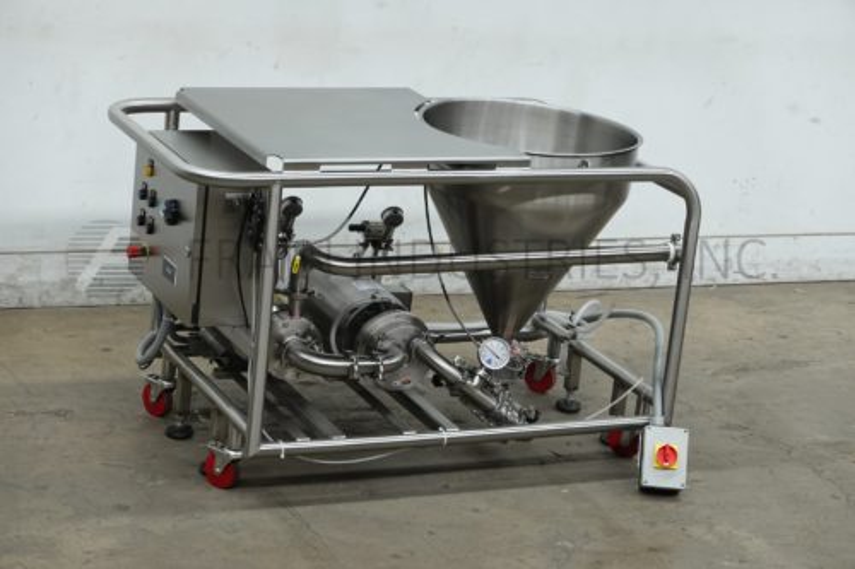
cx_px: 428
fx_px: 2303
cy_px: 284
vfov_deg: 14.1
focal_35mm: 97
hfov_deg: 21.0
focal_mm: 35.31
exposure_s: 1/100
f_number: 4
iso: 500
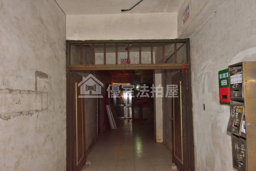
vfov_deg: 47.9
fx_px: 192
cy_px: 86
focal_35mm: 27
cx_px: 128
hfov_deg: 67.4
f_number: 5.6
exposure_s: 1/100
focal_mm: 18
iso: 320
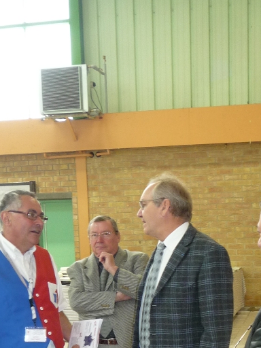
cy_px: 307
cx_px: 180
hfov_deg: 24.3
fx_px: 603
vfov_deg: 30.9
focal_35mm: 60
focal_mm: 4.4
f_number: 2.8
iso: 160
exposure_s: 1/30
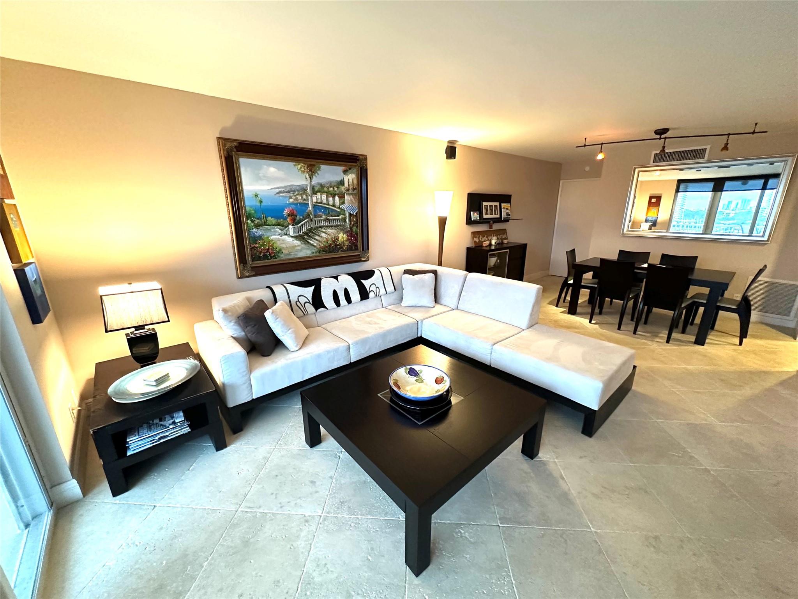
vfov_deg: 85.7
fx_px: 323
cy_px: 300
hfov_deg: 102.1
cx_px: 399
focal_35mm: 14
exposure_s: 1/60
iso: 400
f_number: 2.2
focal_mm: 2.22
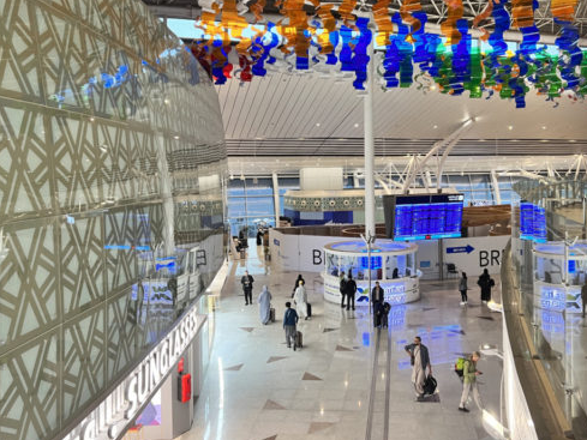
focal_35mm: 34
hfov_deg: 53.7
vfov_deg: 41.7
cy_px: 188
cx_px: 343
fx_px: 577
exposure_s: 1/60
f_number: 1.5
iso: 125
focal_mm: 5.7
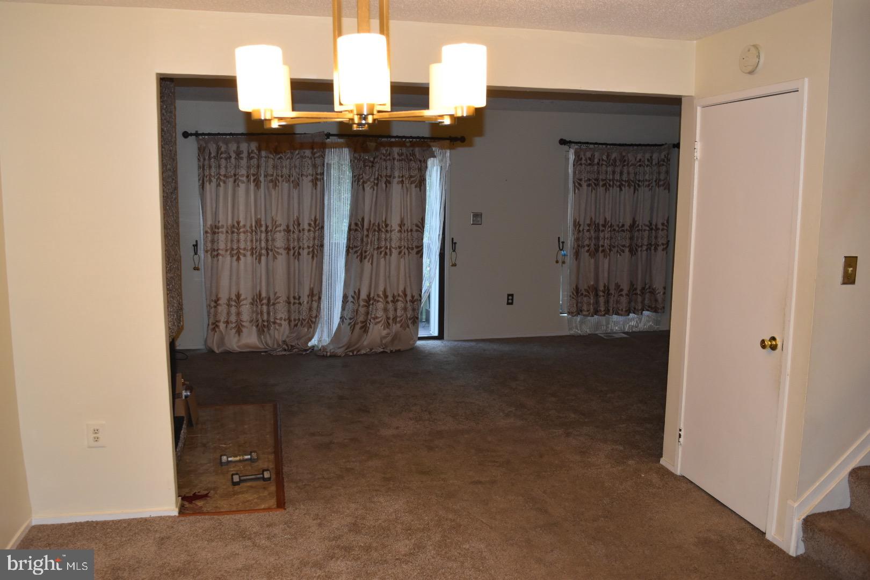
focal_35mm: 30
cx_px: 435
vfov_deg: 43.6
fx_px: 725
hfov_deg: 61.9
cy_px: 290
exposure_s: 1/80
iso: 800
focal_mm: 20
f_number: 4.5
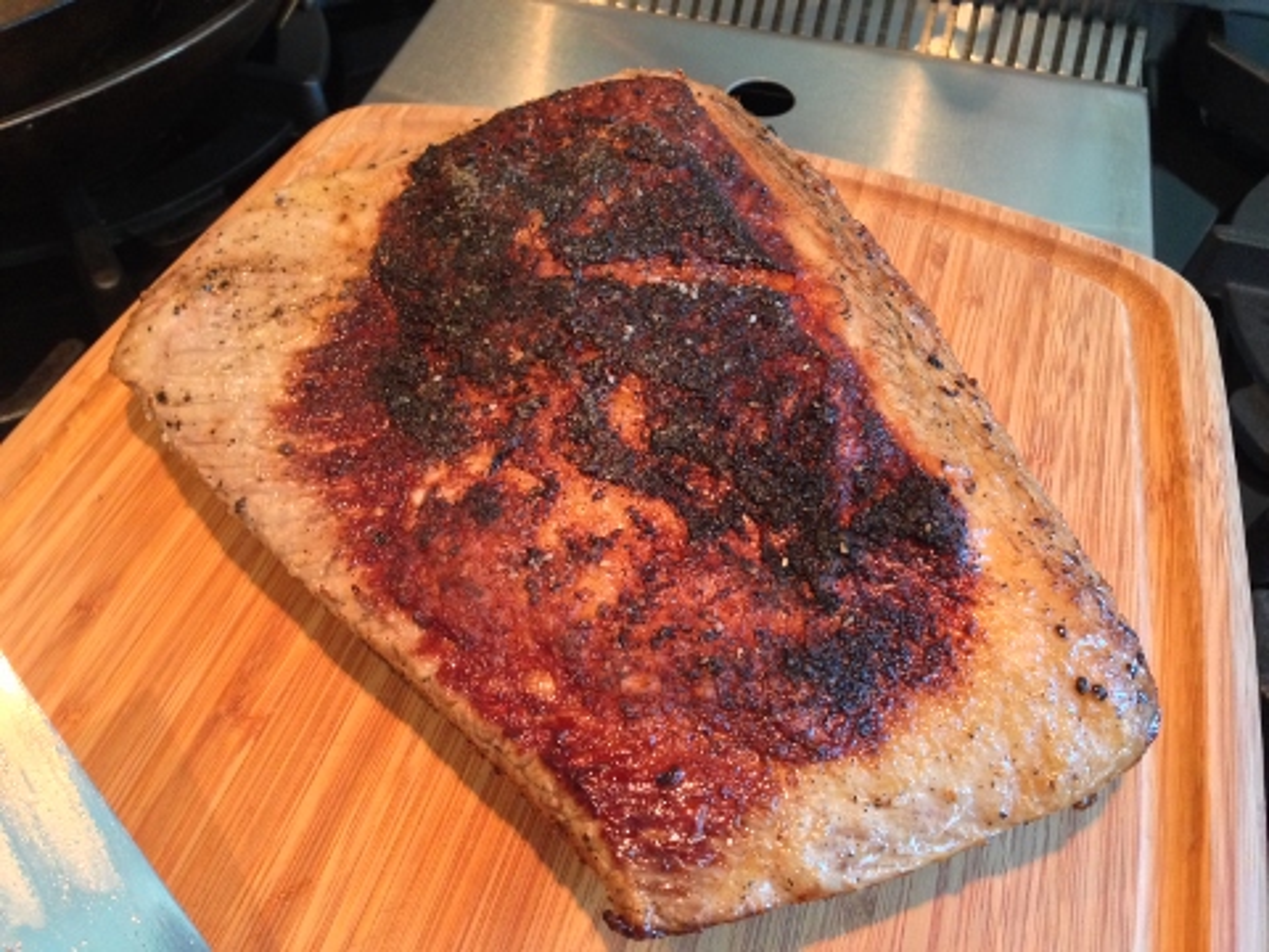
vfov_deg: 42.9
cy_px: 476
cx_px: 634
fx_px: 1210
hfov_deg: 55.4
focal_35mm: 33
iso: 400
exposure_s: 1/20
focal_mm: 4.12
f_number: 2.4
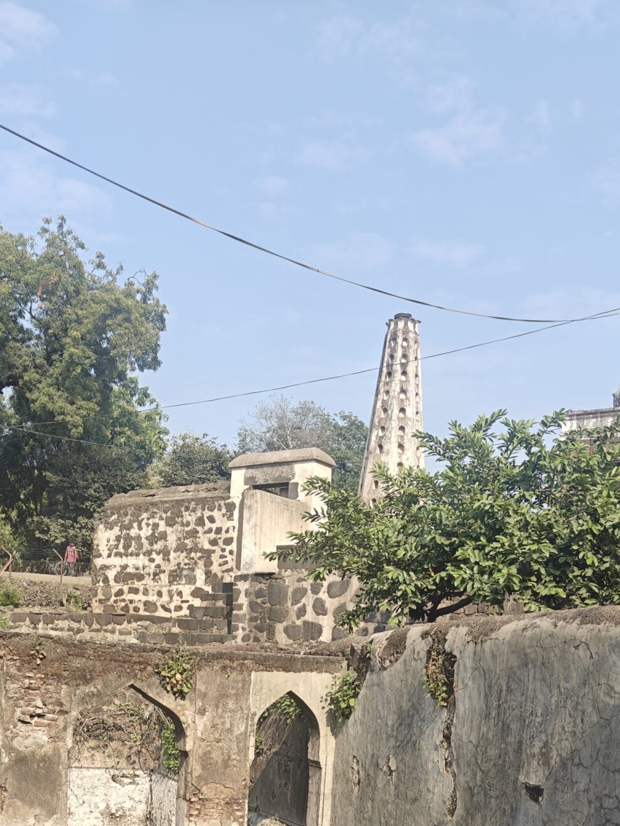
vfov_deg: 36.8
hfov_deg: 30.8
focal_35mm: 47
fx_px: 1123
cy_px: 803
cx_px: 266
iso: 64
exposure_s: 1/1877
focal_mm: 5.59
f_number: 1.8
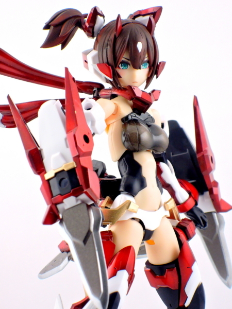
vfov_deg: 16.4
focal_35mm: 120
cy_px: 154
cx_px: 116
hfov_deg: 12.3
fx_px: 1072
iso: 800
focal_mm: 25.5
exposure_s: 1/400
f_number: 6.3
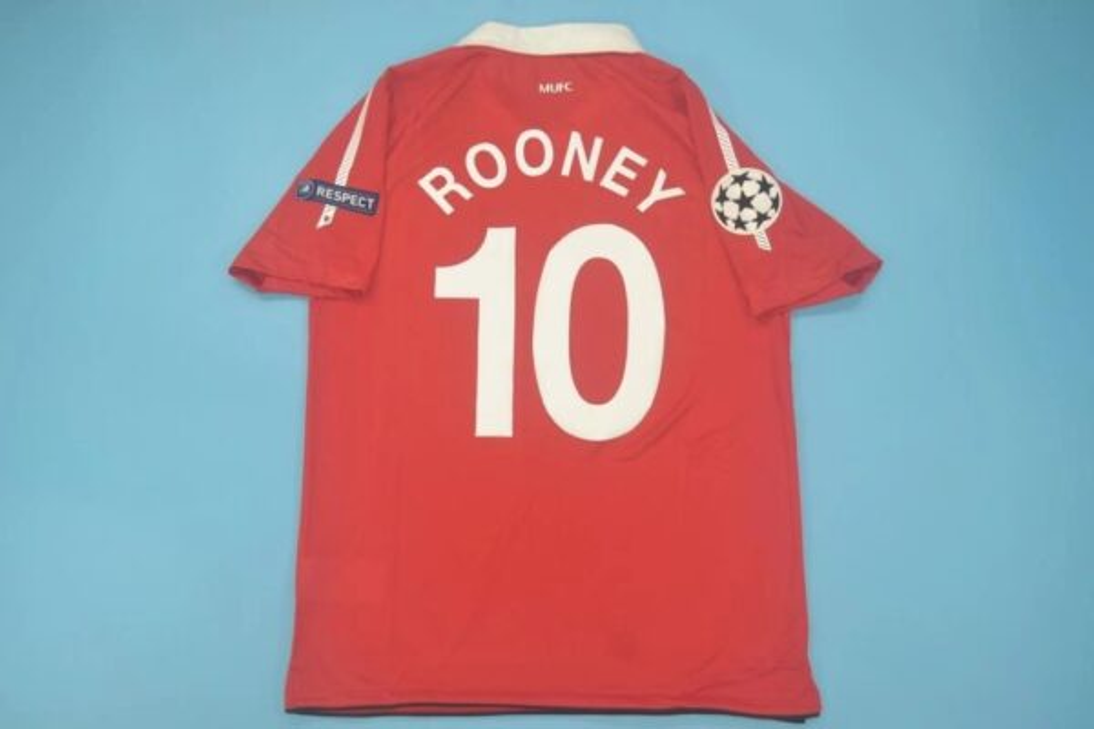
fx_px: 1003
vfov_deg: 40.0
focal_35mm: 33
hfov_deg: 57.2
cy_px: 364
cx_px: 547
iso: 200
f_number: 4
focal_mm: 22
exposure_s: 1/100
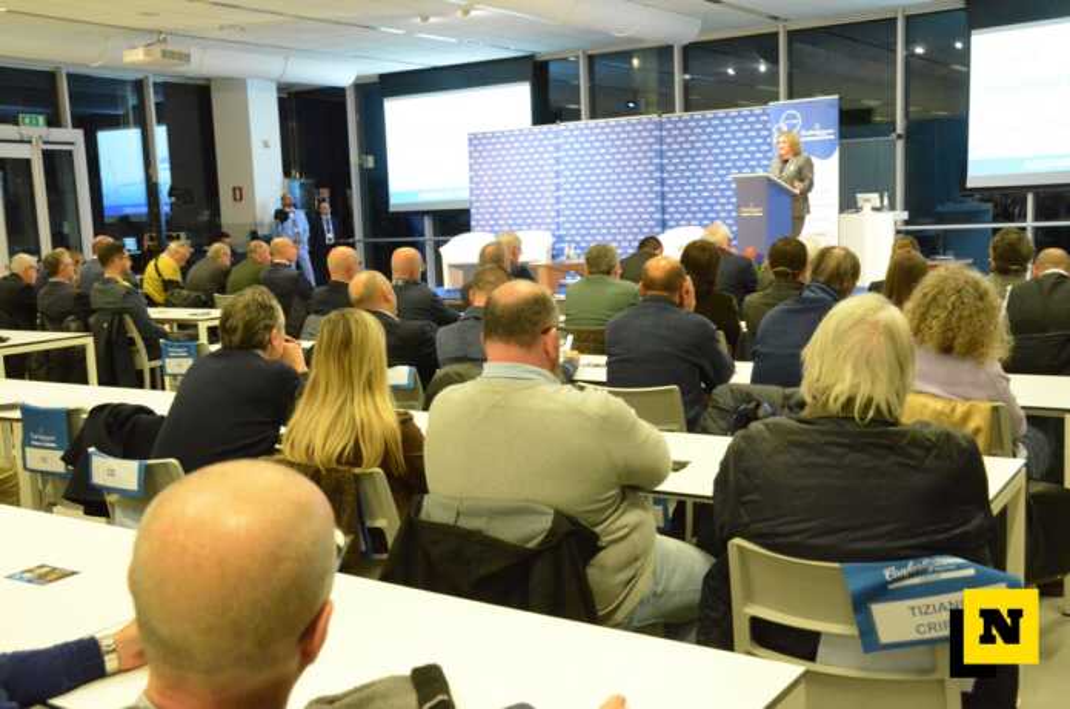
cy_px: 354
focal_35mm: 39
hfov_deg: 49.6
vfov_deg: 34.1
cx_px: 535
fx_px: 1157
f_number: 5.6
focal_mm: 26
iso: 6400
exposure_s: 1/160
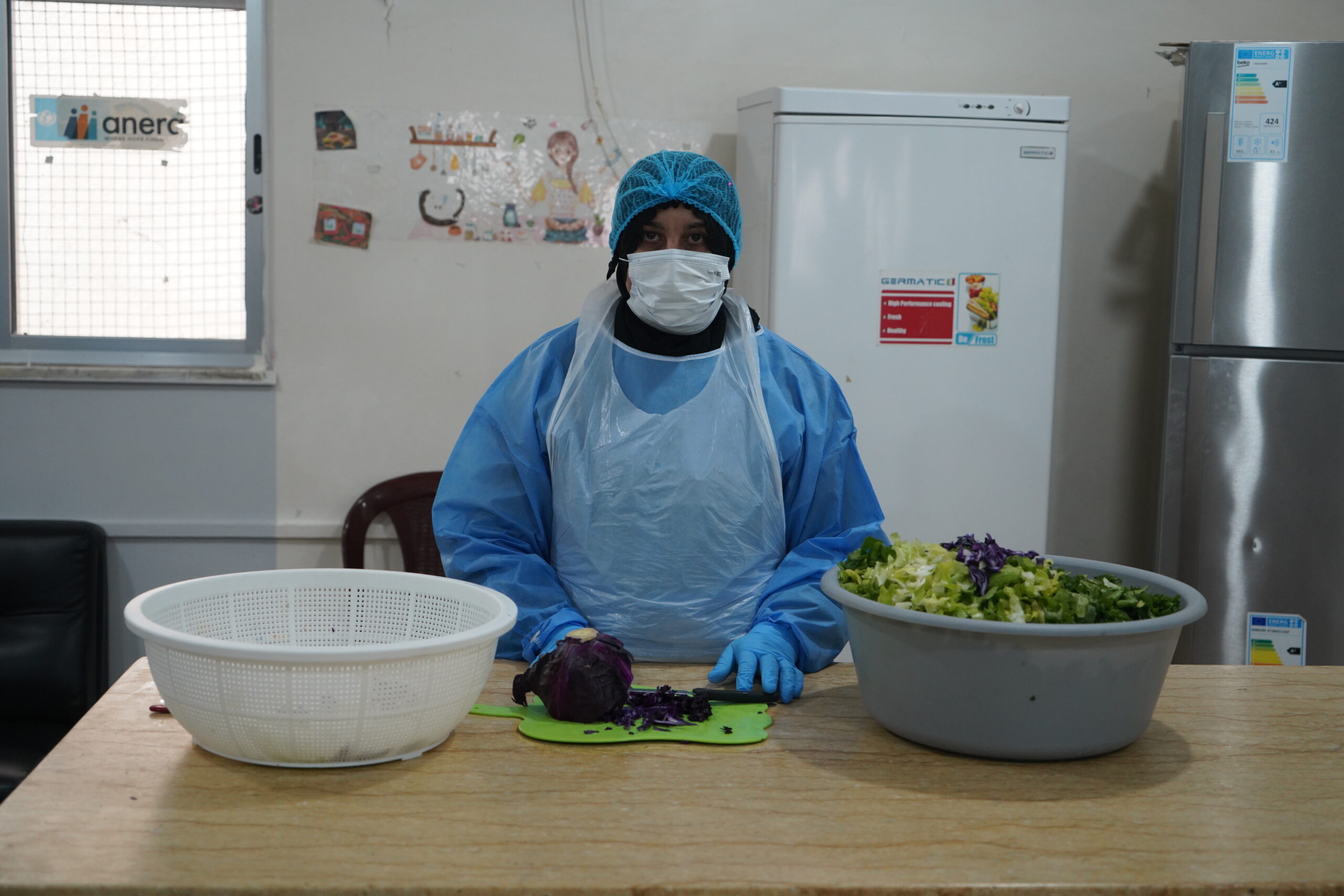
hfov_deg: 42.7
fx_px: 1718
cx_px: 672
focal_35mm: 46
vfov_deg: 29.3
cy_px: 448
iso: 1600
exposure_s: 1/200
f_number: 4
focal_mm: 46
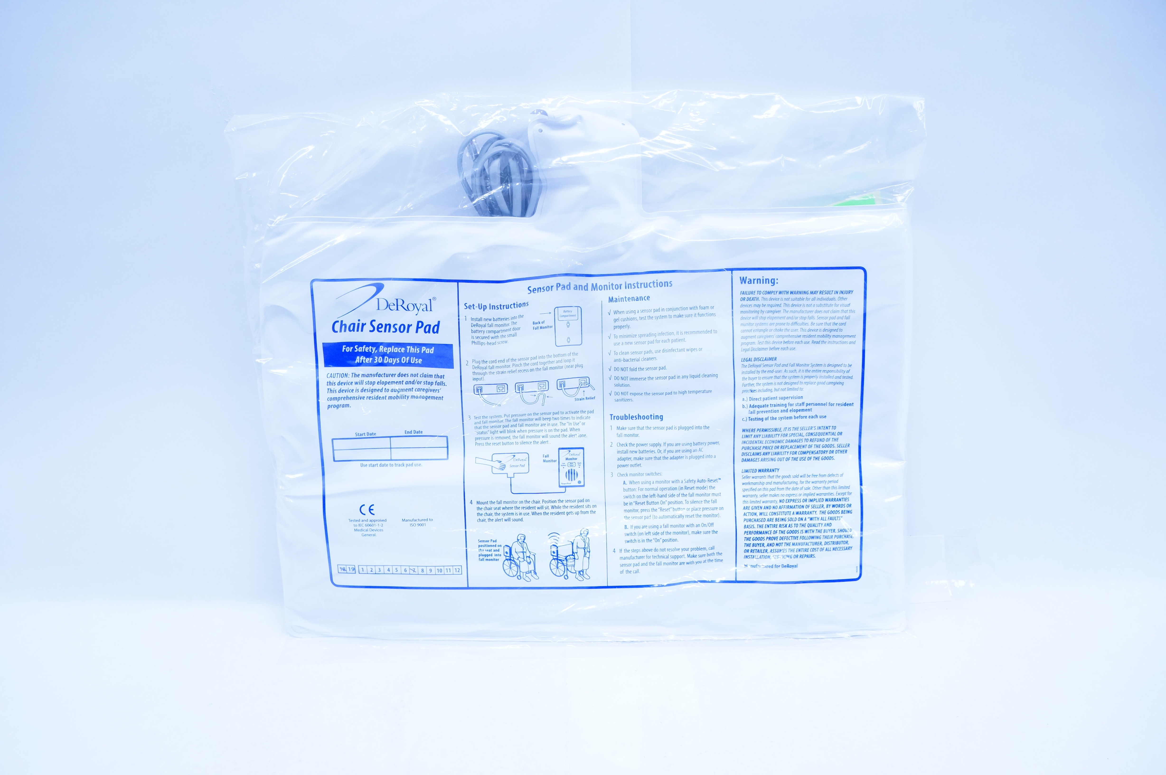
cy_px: 388
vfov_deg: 47.8
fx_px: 874
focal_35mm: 27
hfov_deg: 67.4
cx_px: 583
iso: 800
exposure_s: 1/160
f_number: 5
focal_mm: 18
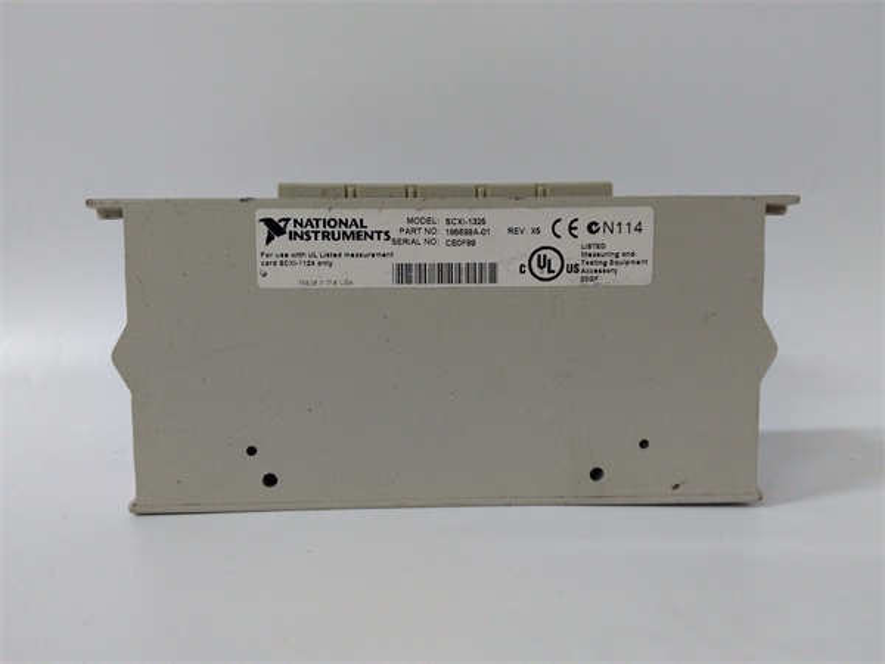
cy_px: 332
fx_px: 690
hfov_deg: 65.3
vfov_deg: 51.4
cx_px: 442
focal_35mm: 27
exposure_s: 1/33
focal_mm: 3.79
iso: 331
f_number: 2
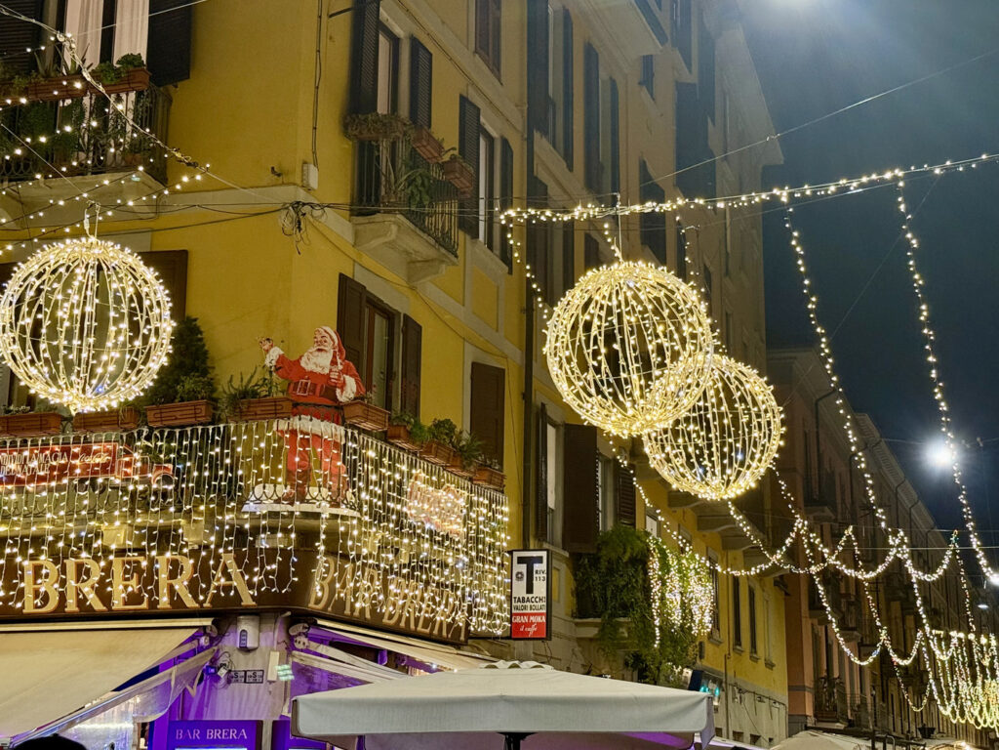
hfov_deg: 39.7
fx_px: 1385
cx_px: 500
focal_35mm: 48
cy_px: 375
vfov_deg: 30.3
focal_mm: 6.76
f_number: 1.78
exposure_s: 1/33
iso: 320
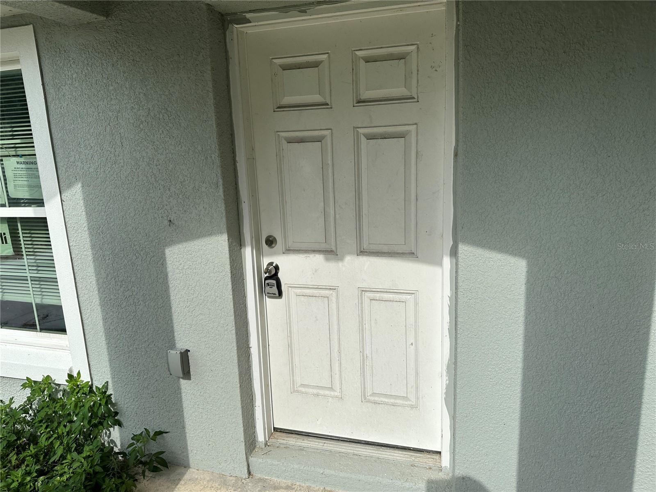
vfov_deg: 56.8
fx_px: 455
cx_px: 328
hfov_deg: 71.6
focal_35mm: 24
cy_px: 246
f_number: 1.78
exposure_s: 1/8197
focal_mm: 6.86
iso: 80
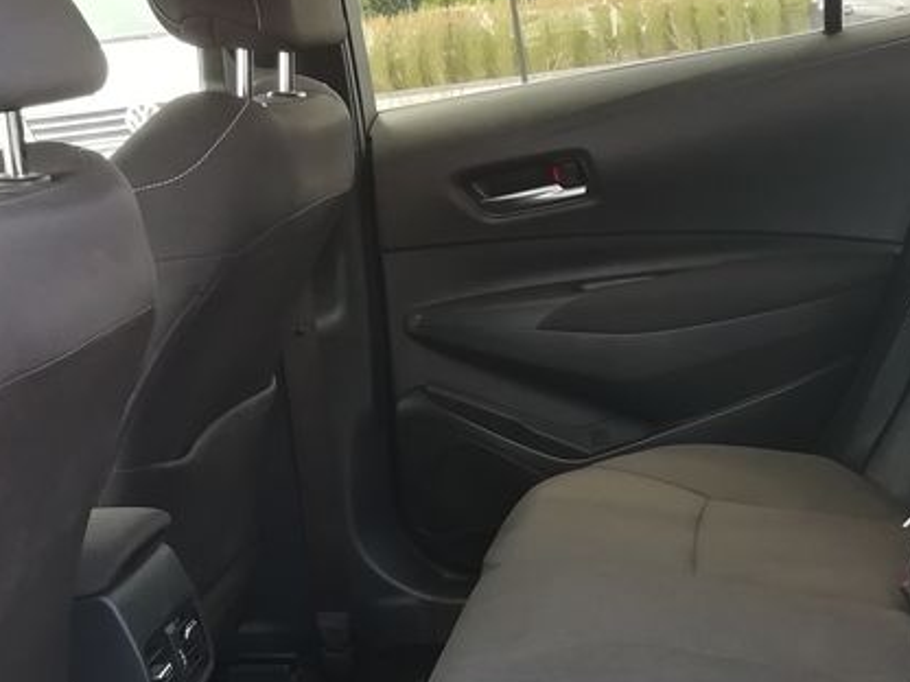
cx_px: 571
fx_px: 1682
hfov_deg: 30.1
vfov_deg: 22.7
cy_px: 525
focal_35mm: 64
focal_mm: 3.21
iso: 80
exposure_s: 1/50
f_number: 2.2
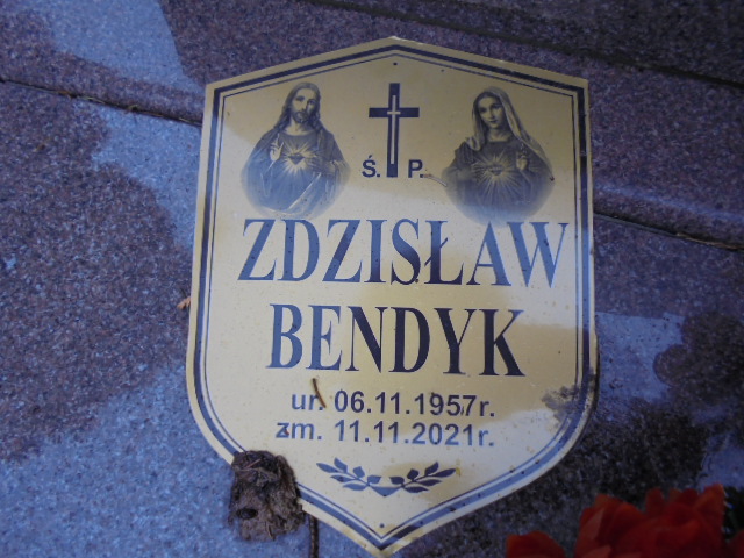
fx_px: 559
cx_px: 372
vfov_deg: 53.1
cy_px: 279
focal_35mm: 26
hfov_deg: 67.3
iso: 100
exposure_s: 1/100
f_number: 3.5
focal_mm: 4.6
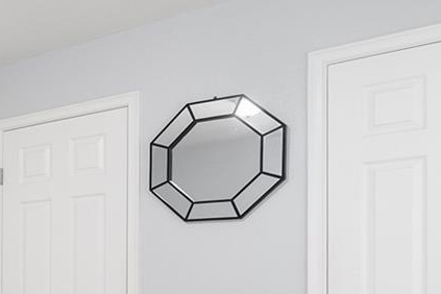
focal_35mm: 53
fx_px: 649
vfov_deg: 24.4
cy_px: 290
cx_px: -189
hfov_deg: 27.9
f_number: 7.1
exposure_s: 1/2.5
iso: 400
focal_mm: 14
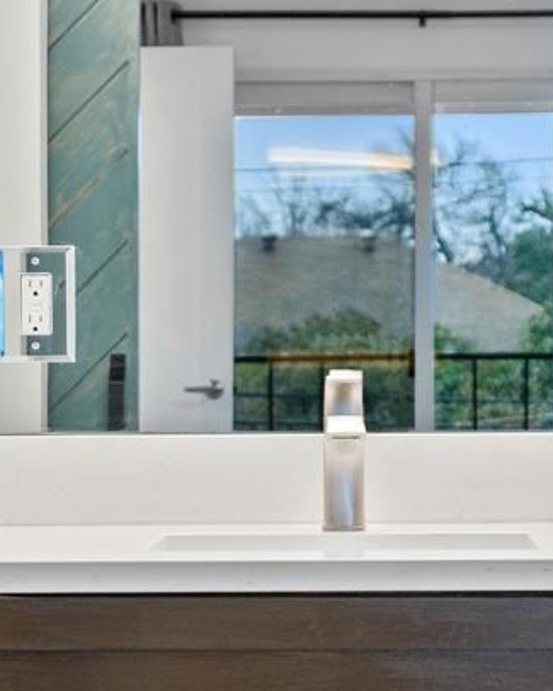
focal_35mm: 123
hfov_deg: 12.5
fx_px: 2515
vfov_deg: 15.6
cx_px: 259
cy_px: 330
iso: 320
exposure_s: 1/8
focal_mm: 35
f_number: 5.6
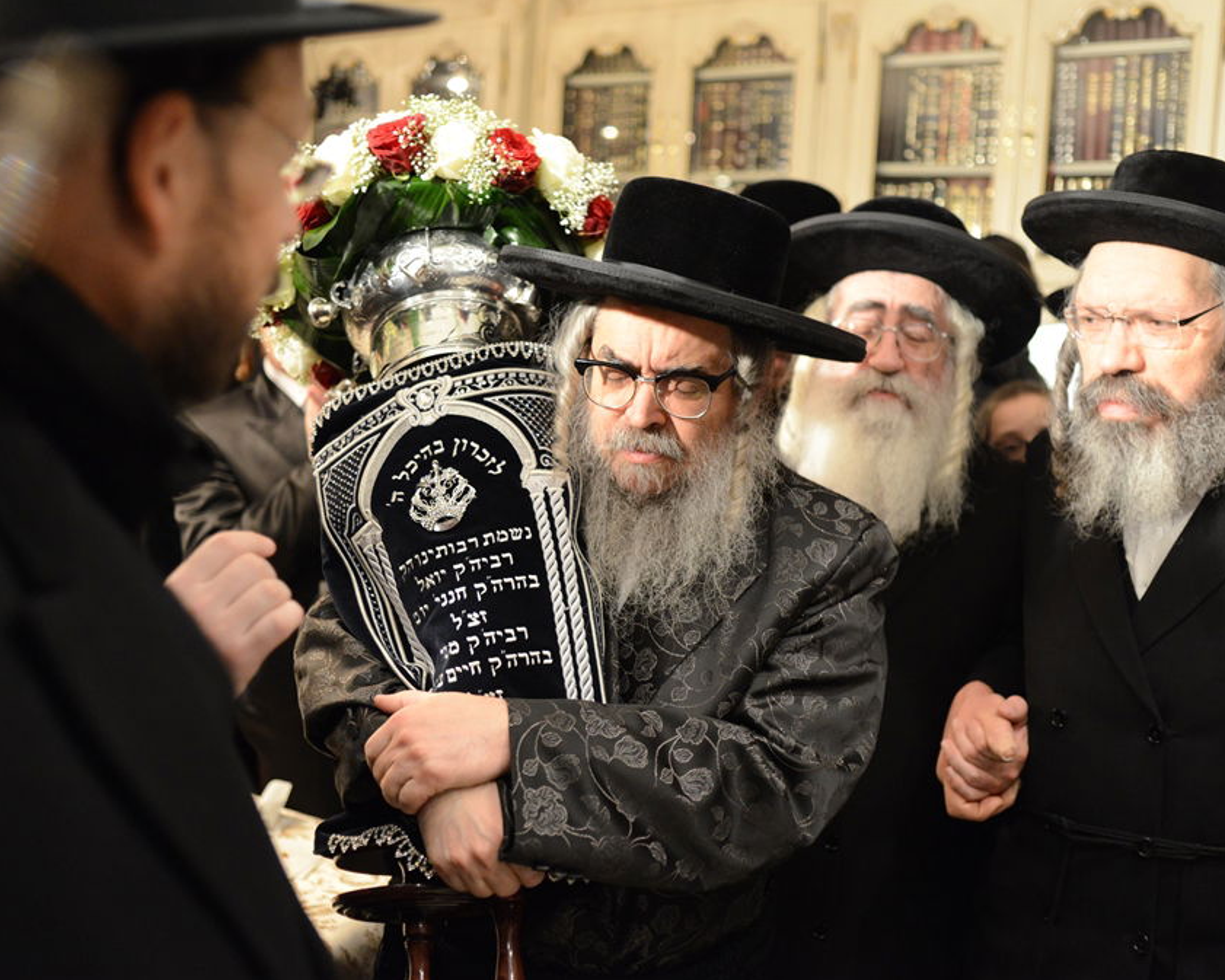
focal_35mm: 40
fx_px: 1450
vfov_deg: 37.3
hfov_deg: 45.7
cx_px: 695
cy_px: 494
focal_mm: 35
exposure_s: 1/200
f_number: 2.8
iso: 3200
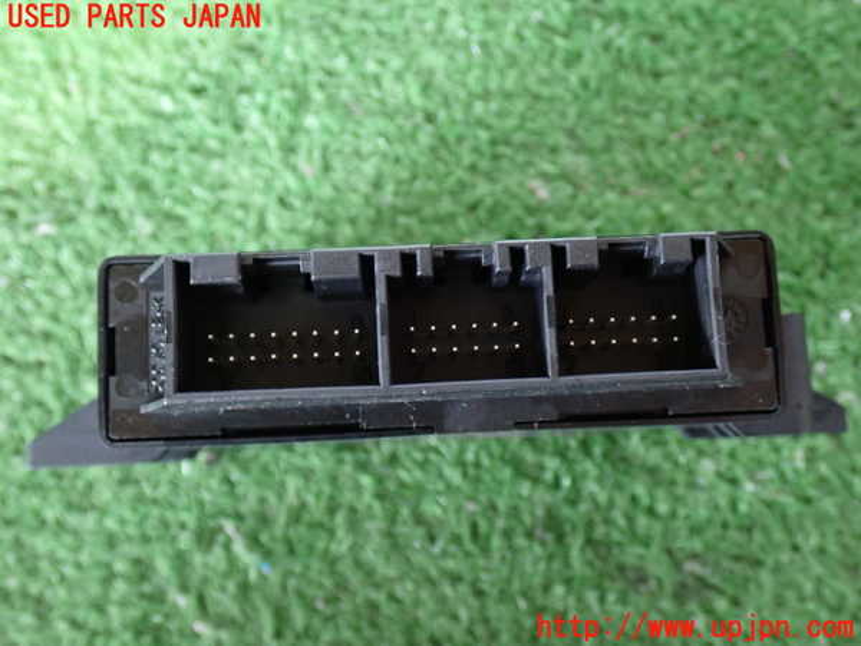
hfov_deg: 42.9
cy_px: 323
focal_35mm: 44
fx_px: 1094
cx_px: 430
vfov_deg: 32.9
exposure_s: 1/10
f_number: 2.9
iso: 800
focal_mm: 7.84
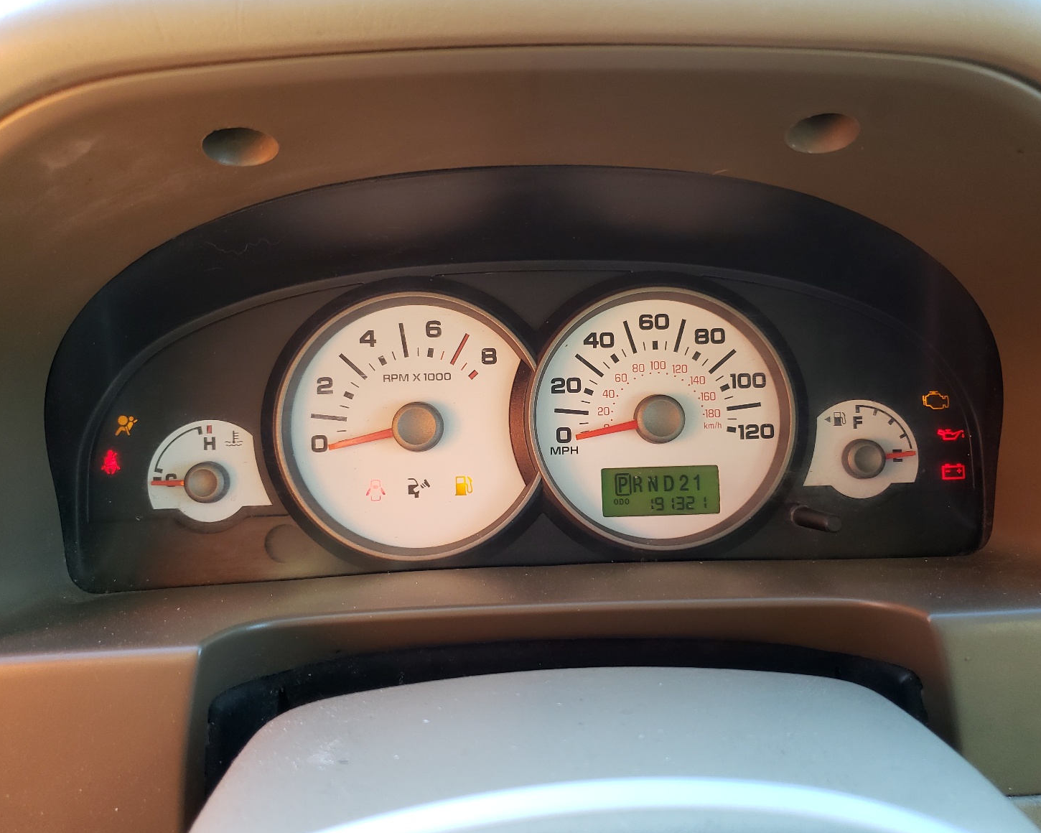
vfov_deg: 51.5
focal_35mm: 28
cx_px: 531
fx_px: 863
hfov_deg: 62.2
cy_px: 427
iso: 72
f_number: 1.5
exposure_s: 1/50
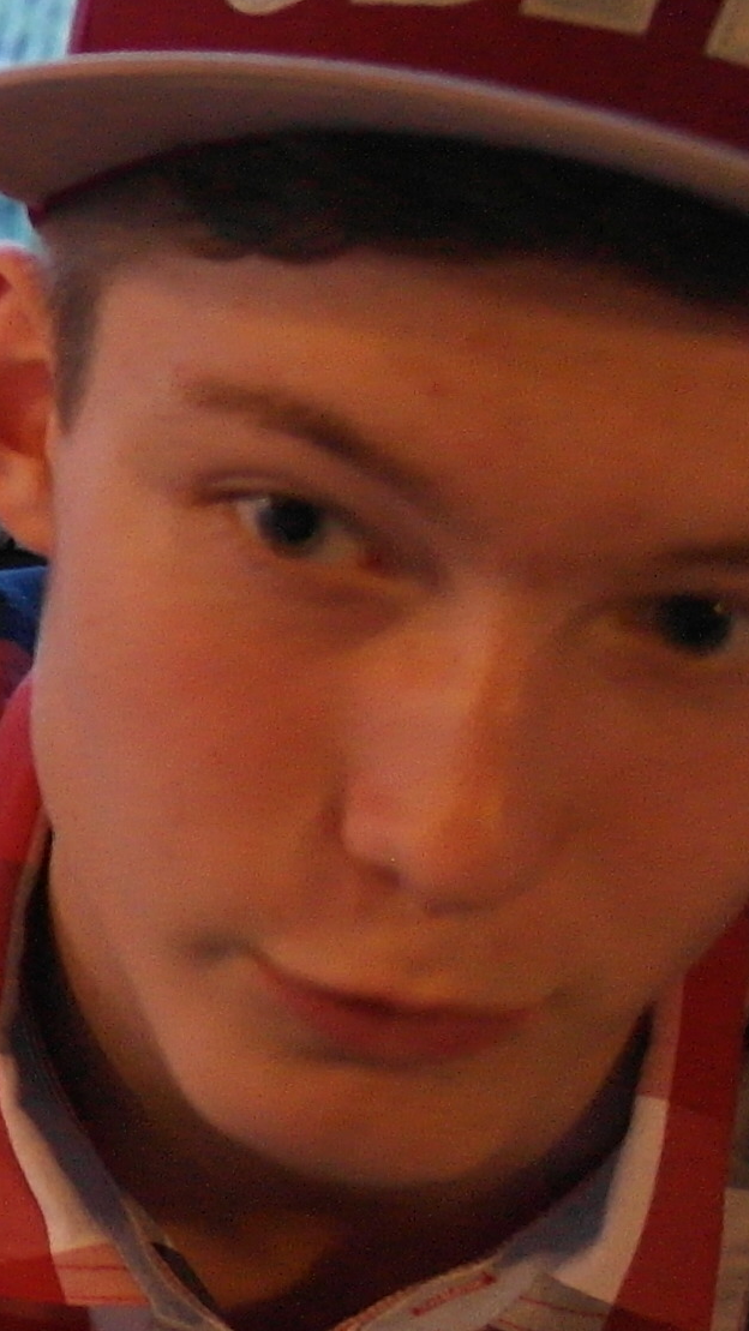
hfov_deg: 7.1
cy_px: 150
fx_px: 5471
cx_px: -1365
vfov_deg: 13.8
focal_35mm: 155
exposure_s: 1/20
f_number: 3.5
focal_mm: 20
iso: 800
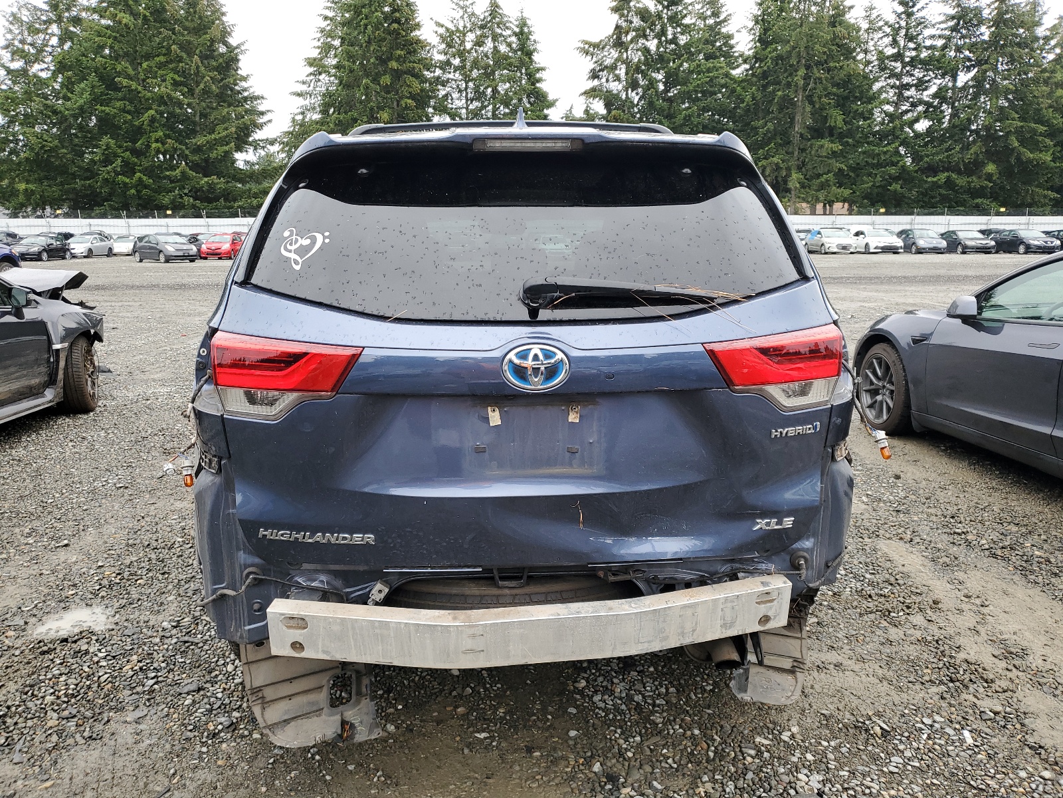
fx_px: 798
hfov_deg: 67.3
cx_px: 532
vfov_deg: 53.1
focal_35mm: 26
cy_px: 399
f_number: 1.5
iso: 50
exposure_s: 1/345
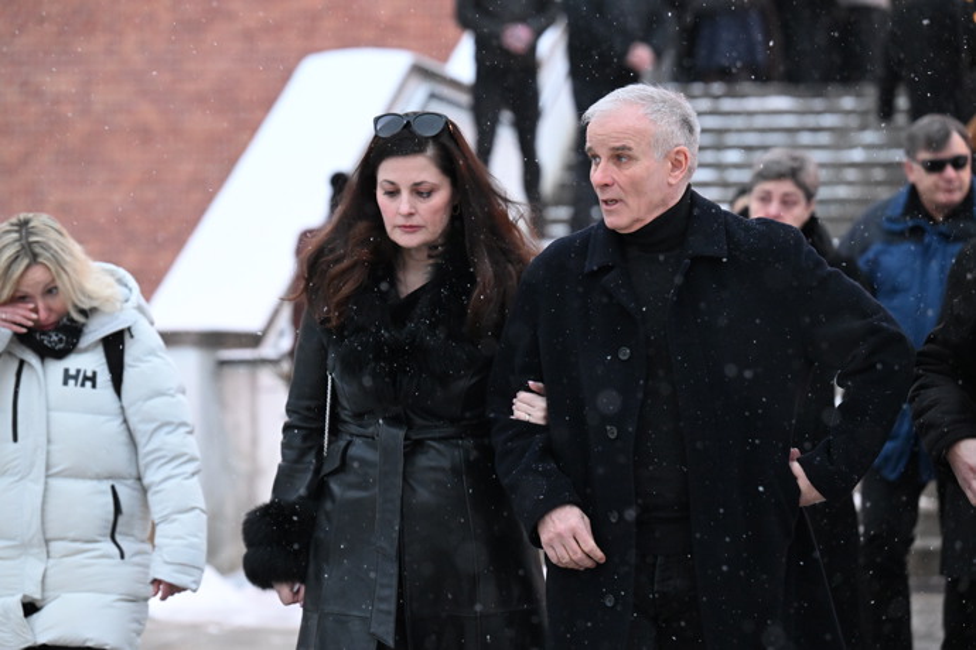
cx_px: 488
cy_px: 325
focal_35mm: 135
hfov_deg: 15.2
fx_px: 3660
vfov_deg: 10.2
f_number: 4
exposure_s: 1/320
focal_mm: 135
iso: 8000
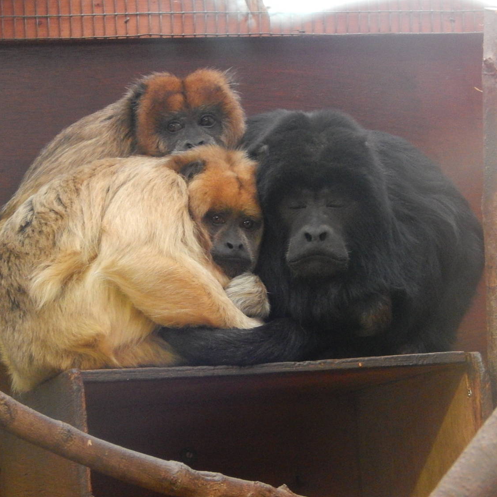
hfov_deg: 9.8
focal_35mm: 179
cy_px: 241
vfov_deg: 9.8
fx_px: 2908
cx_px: 233
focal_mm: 25.3
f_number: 4.9
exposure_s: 1/10
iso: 800
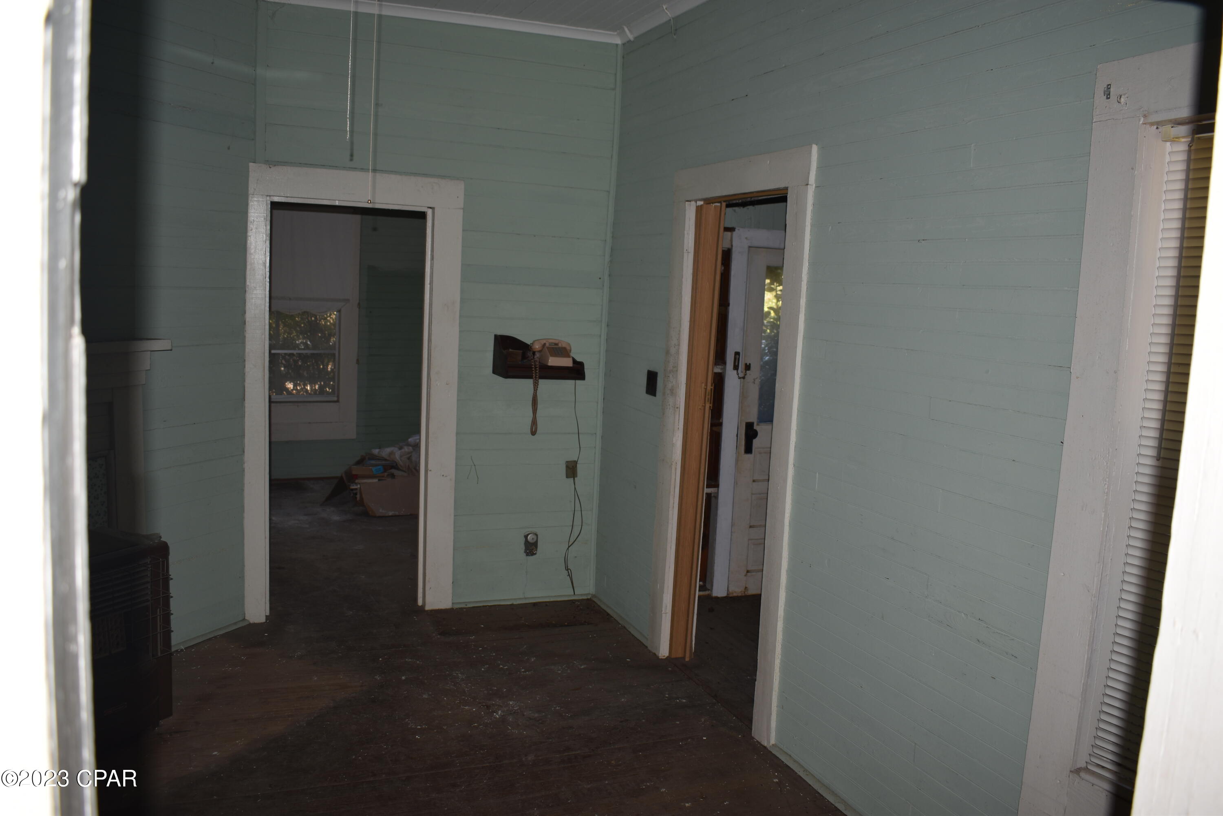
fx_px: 1019
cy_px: 408
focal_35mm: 30
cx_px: 612
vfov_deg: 43.6
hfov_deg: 61.9
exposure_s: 1/60
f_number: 3.5
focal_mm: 20
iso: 100
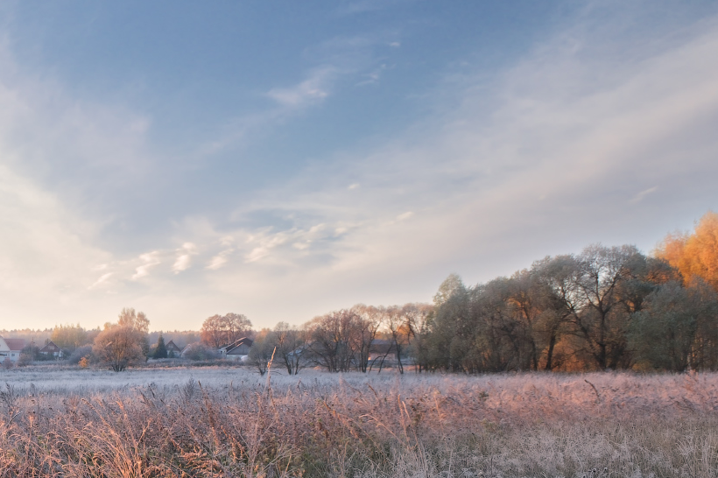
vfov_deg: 32.1
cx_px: 121
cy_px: 347
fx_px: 817
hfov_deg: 44.6
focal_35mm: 41
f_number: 8
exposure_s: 1/40
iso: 500
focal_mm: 16
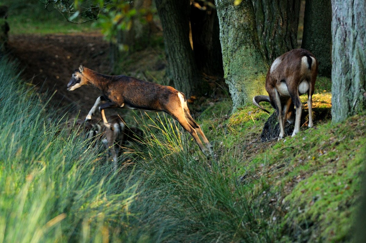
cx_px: 183
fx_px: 4569
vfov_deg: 3.0
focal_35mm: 450
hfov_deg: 4.6
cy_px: 122
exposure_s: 1/320
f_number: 4
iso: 640
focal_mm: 300
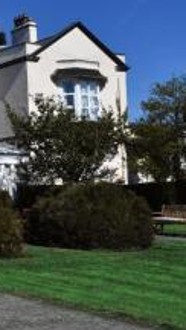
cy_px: 137
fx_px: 664
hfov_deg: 14.2
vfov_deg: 27.8
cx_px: -146
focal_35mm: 76
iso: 100
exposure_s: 1/320
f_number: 8
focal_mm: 22
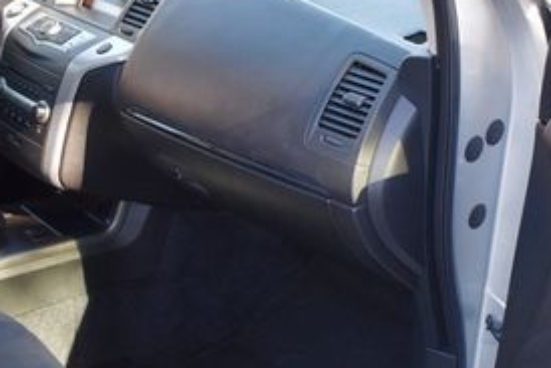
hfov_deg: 31.7
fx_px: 965
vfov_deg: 21.6
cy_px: 208
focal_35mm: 63
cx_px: 362
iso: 450
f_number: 3.5
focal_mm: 18
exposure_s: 1/250
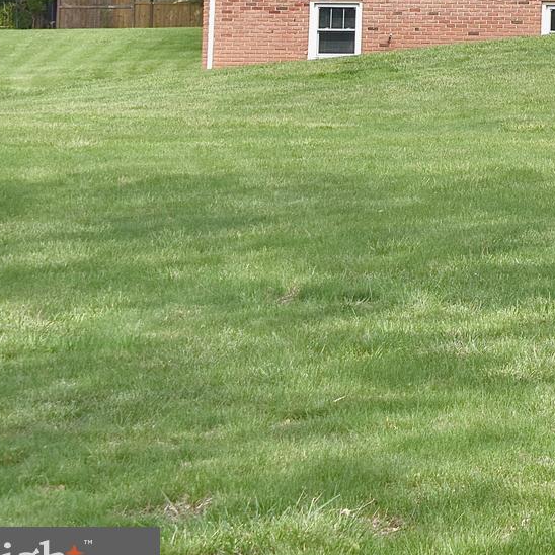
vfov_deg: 12.0
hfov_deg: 11.4
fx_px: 2594
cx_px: 972
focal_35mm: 143
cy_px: -91
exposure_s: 1/500
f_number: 11
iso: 400
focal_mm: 30
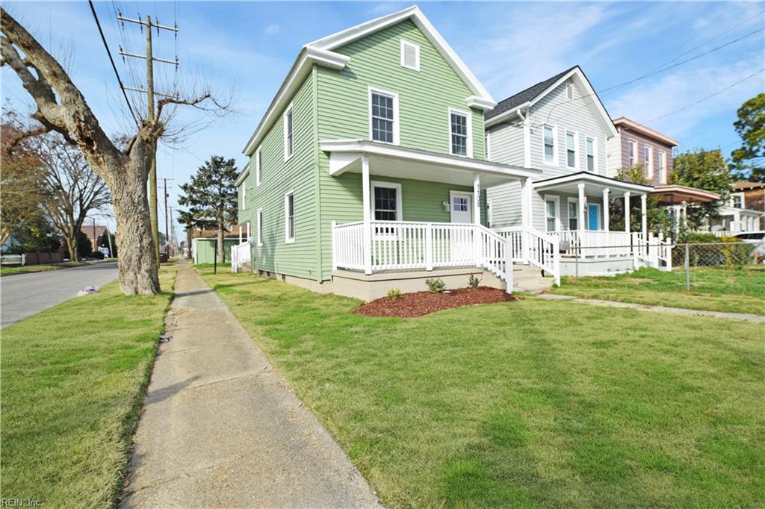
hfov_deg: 100.4
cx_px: 382
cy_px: 254
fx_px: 319
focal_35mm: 15
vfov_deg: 77.3
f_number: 10
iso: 200
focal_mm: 10
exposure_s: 1/400
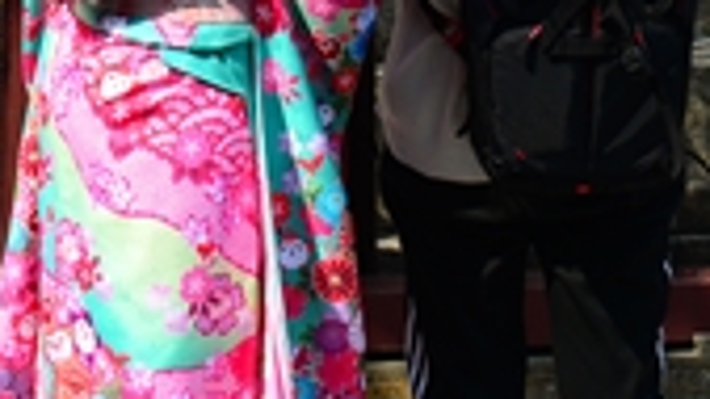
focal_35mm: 139
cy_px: -731
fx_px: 2616
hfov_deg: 15.4
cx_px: 277
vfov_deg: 7.8
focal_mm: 28
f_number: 8
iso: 200
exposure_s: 1/250
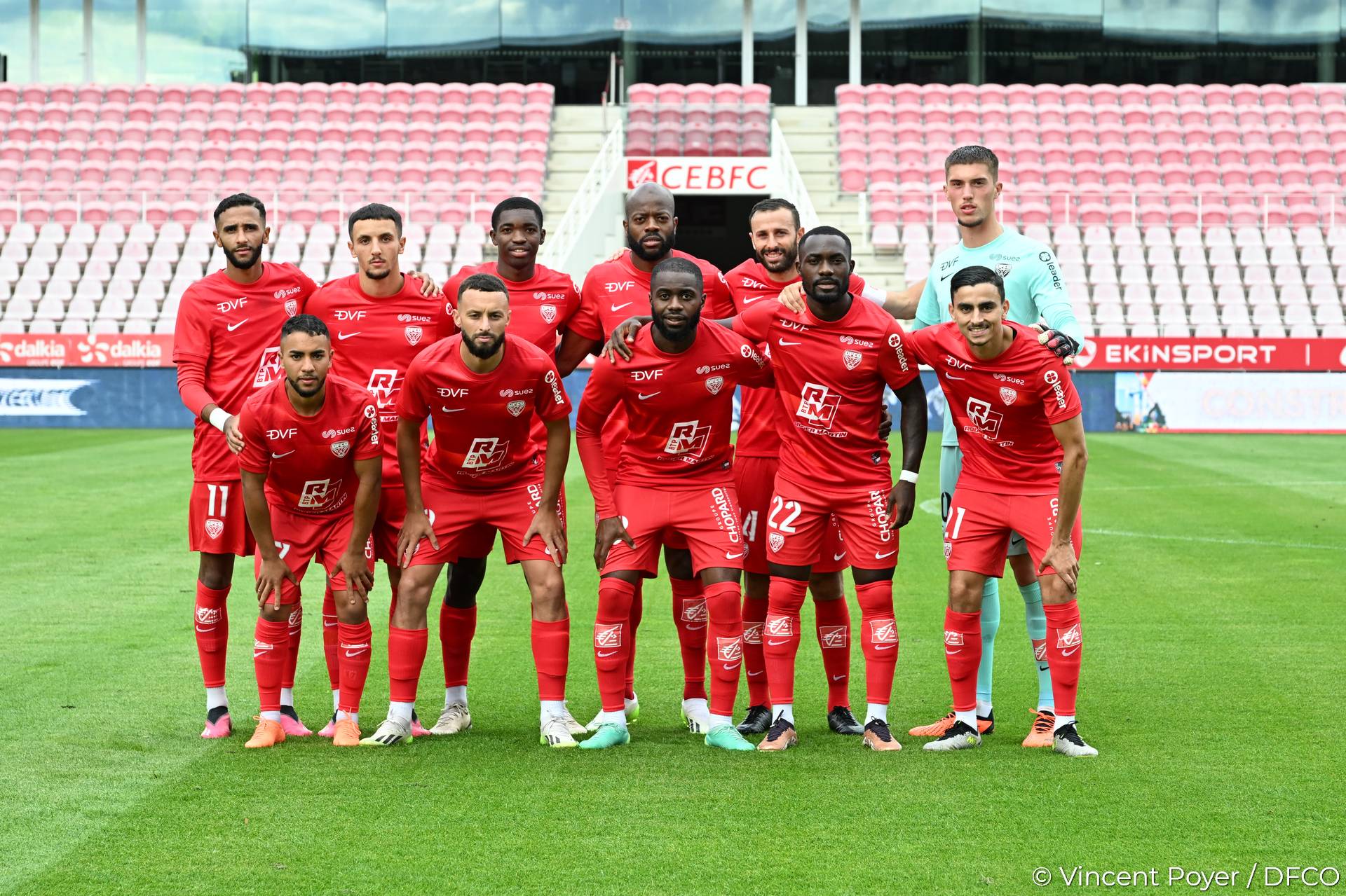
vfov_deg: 11.1
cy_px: 448
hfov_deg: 16.7
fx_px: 4597
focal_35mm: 123
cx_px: 673
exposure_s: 1/500
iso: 640
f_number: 5.6
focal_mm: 82
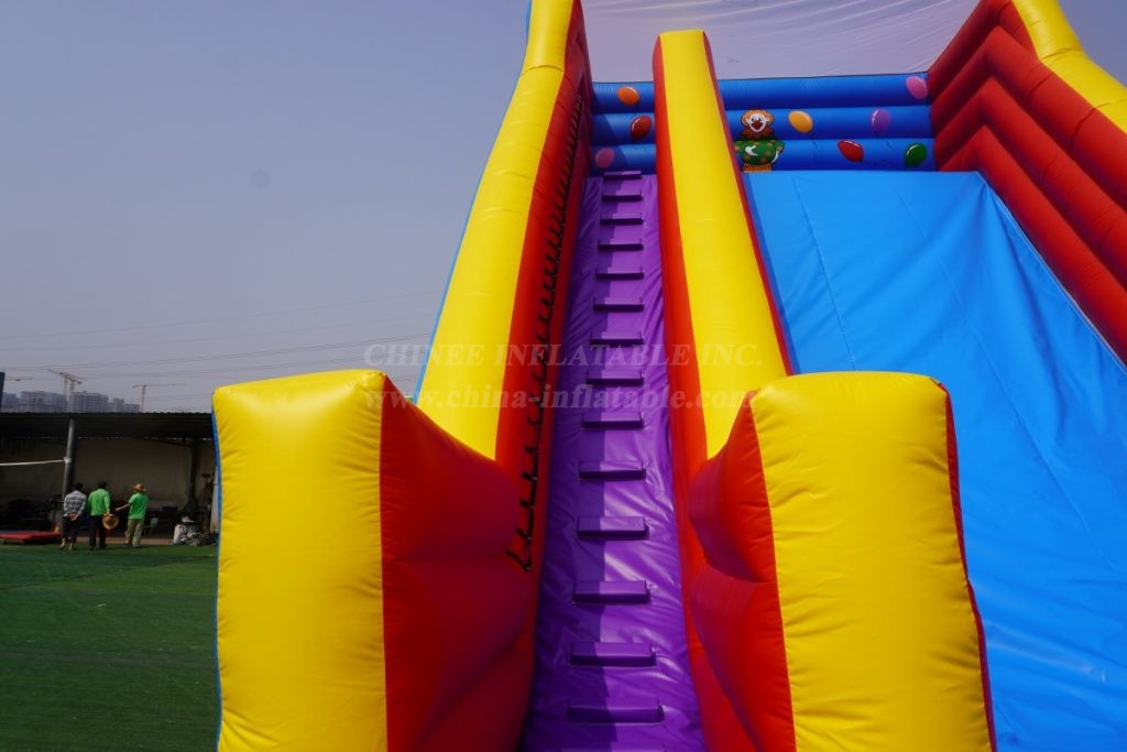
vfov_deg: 53.1
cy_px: 376
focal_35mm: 24
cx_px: 564
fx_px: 751
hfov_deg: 73.7
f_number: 10
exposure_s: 1/320
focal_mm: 16
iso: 100
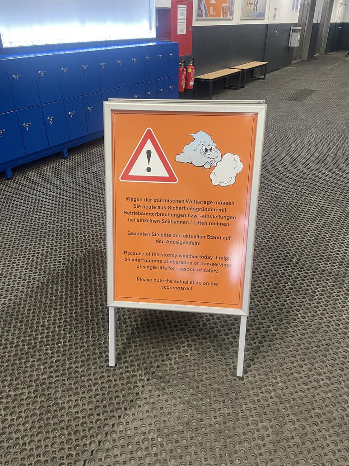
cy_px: 233
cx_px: 174
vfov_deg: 67.3
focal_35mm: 26
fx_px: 349
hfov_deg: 53.1
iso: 160
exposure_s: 1/50
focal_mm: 4.2
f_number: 1.6
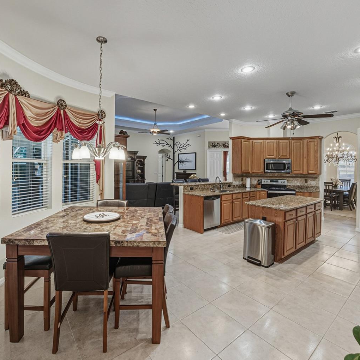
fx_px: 188
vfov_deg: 87.4
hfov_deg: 87.0
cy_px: 177
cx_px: 156
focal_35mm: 16
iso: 1600
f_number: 7.1
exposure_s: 1/2500
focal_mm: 12
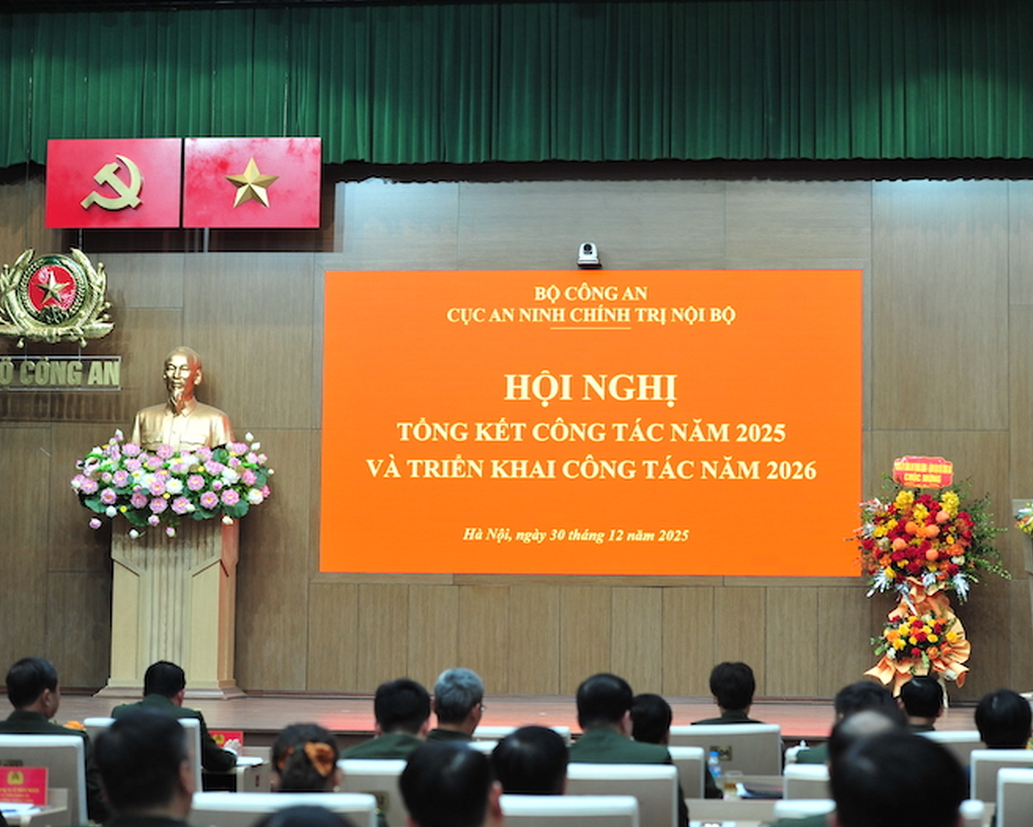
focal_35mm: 80
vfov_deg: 19.2
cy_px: 413
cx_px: 611
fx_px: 2446
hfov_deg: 23.8
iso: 2000
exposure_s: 1/160
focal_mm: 70
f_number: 3.5
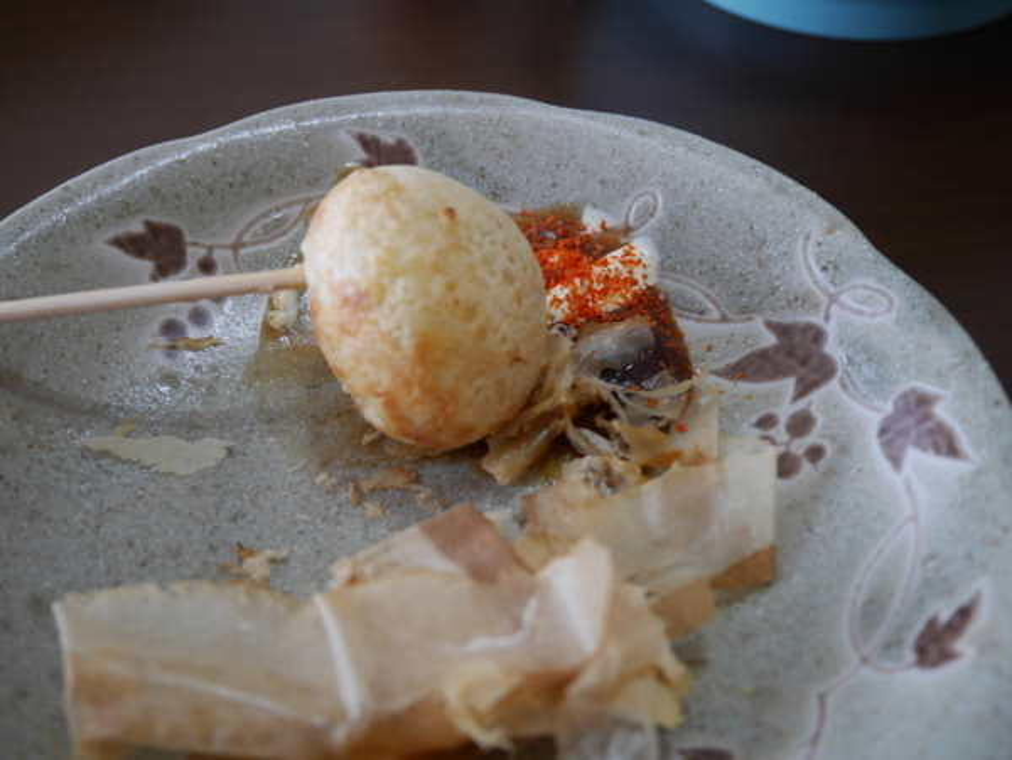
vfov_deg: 32.9
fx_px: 1287
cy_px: 380
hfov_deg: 42.9
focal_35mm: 44
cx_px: 506
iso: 640
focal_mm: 22
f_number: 4.8
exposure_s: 1/60
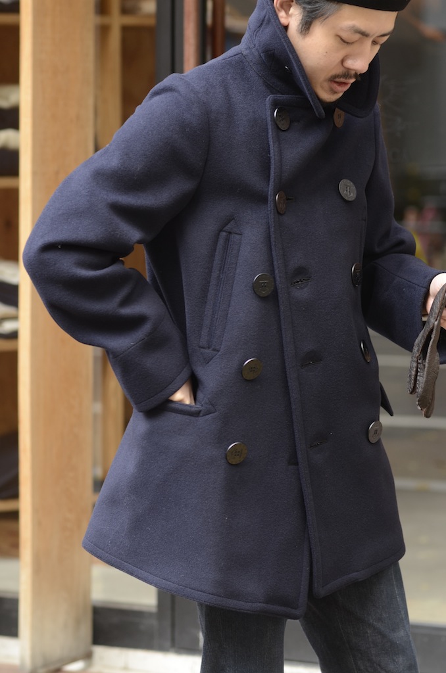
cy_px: 336
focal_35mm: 128
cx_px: 223
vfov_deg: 16.1
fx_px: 2380
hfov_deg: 10.7
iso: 320
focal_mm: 85
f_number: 2
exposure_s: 1/160
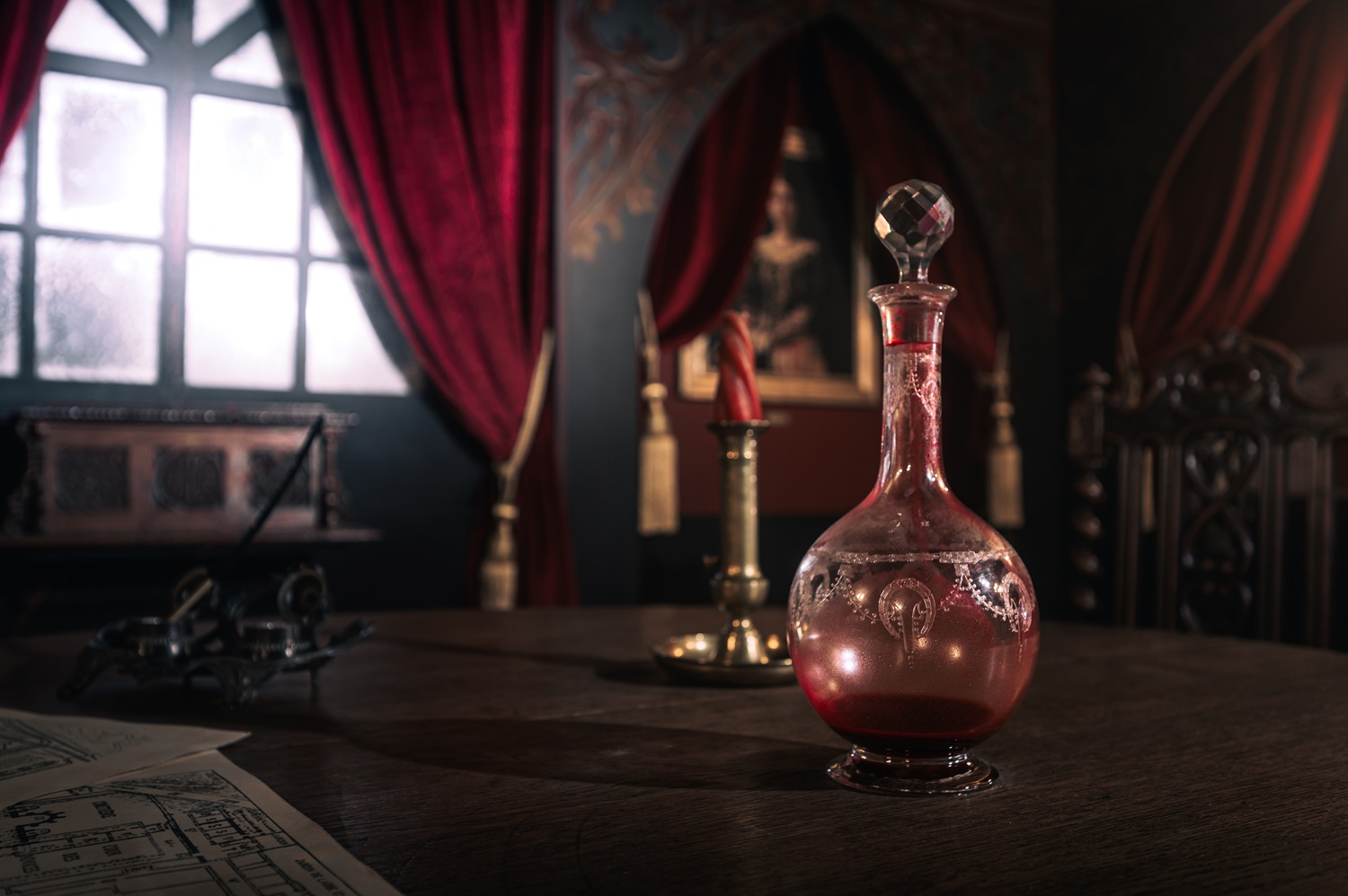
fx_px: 1123
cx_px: 674
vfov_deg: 43.6
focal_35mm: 30
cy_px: 448
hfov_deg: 62.0
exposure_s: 1/4
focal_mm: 30
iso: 100
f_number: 4
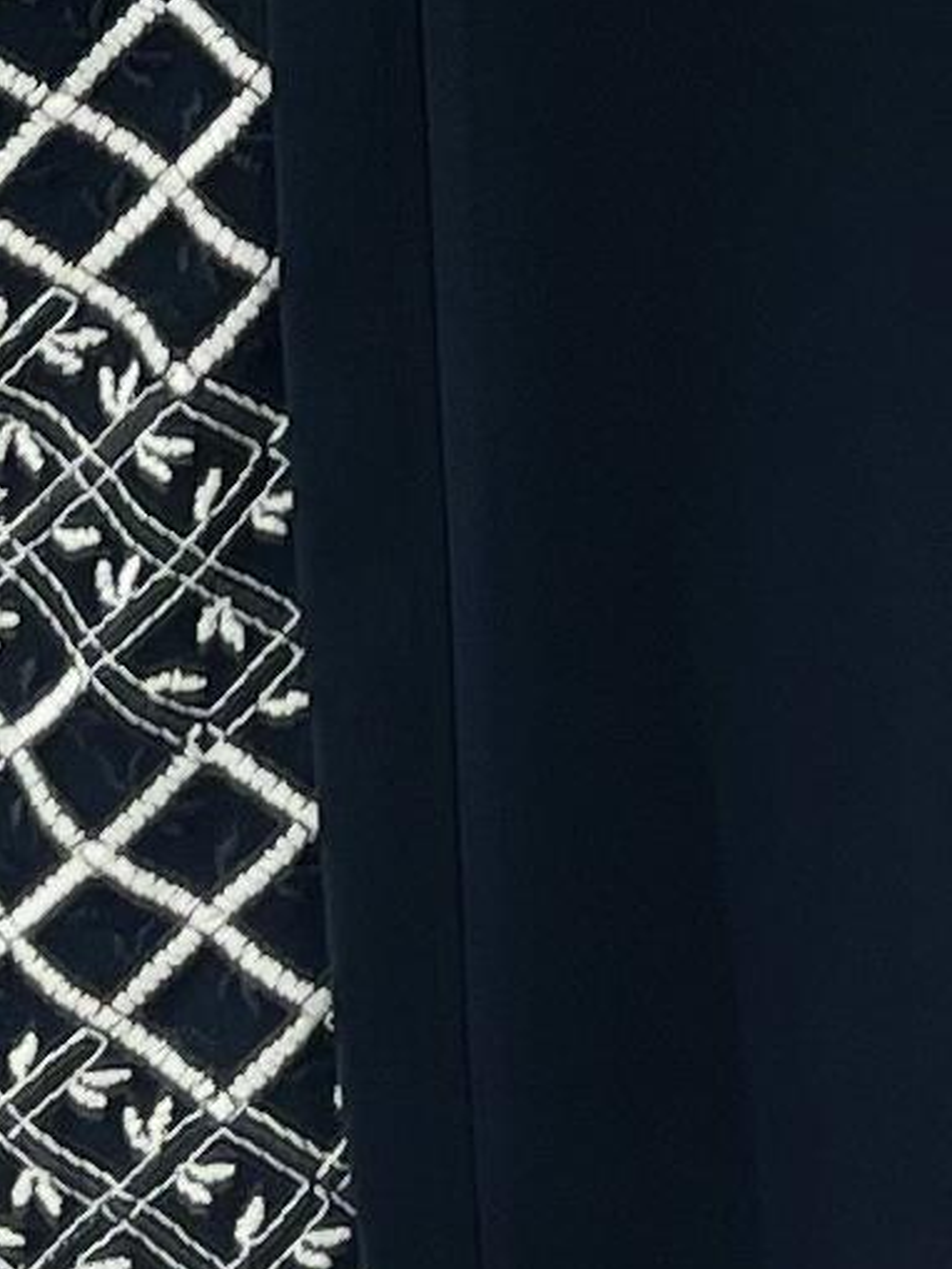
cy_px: -890
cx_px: 334
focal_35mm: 206
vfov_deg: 9.2
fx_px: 7551
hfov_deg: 7.2
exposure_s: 1/146
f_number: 1.5
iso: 32
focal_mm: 5.7
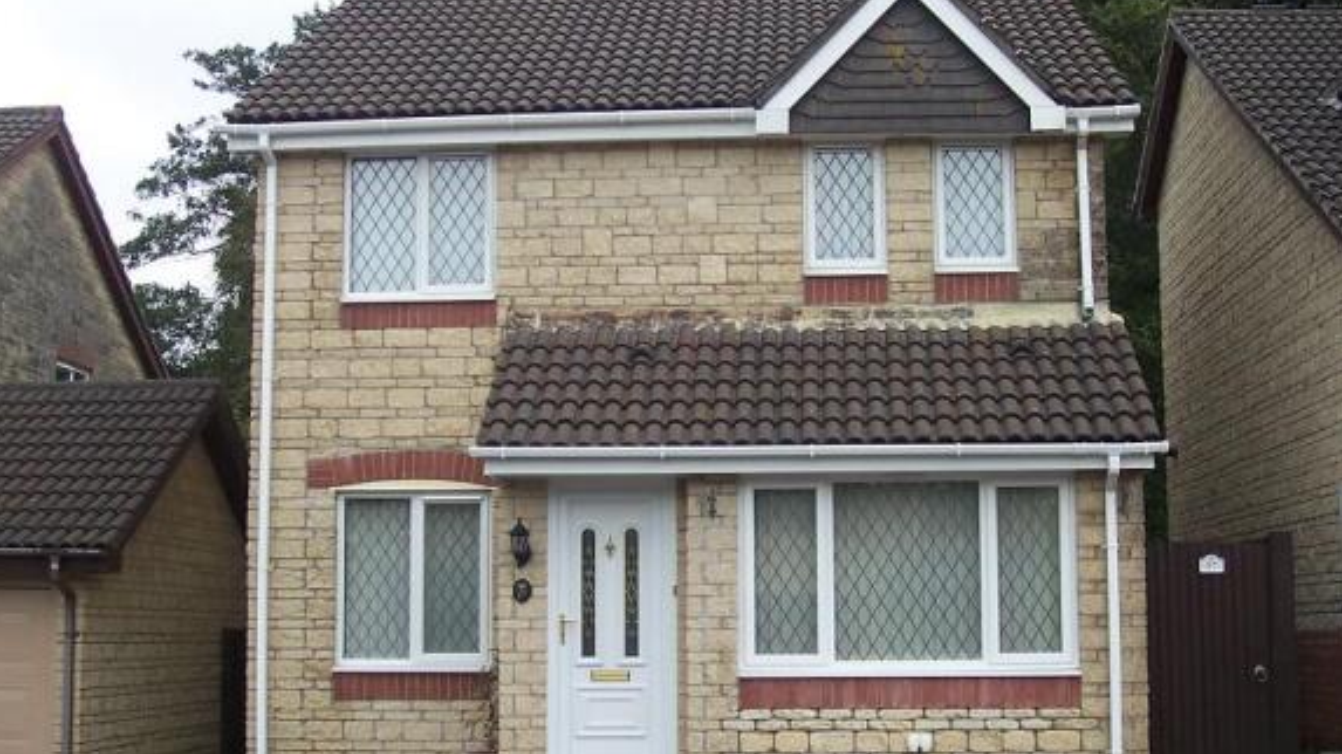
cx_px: 669
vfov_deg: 23.5
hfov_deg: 40.6
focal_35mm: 51
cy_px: 409
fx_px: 1814
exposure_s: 1/180
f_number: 3
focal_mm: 7
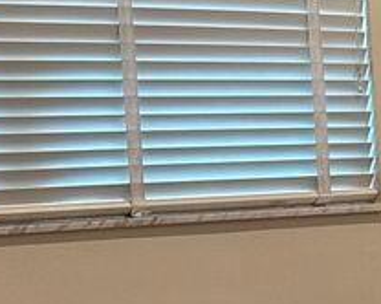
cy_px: 315
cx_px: 845
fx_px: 1735
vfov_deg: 9.9
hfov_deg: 11.0
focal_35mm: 154
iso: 160
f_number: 1.78
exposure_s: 1/60
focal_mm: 6.86
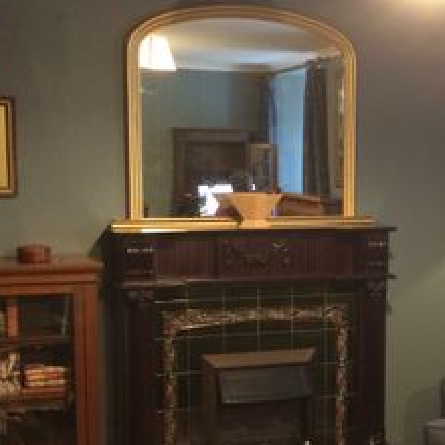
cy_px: 291
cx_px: 328
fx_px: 1018
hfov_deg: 24.4
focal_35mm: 70
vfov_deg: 24.6
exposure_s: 1/20
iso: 320
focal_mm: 4.15
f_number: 2.2
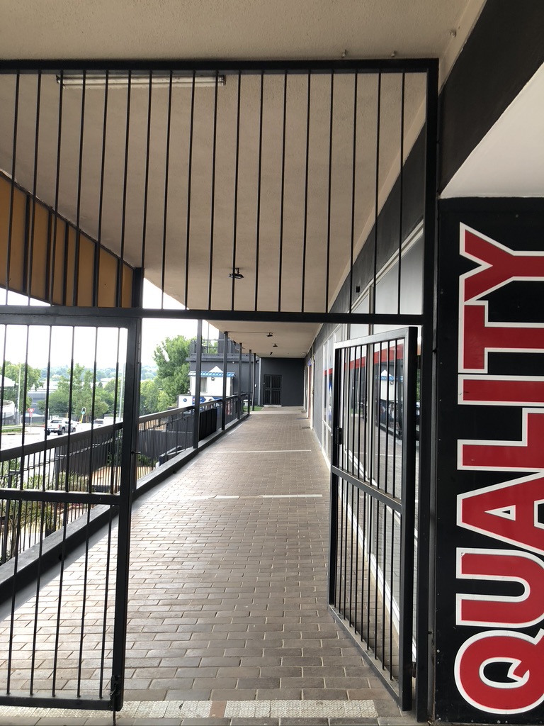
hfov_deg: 49.7
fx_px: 587
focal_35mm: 28
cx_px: 272
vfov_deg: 63.4
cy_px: 363
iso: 20
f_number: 1.8
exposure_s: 1/107
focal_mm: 4
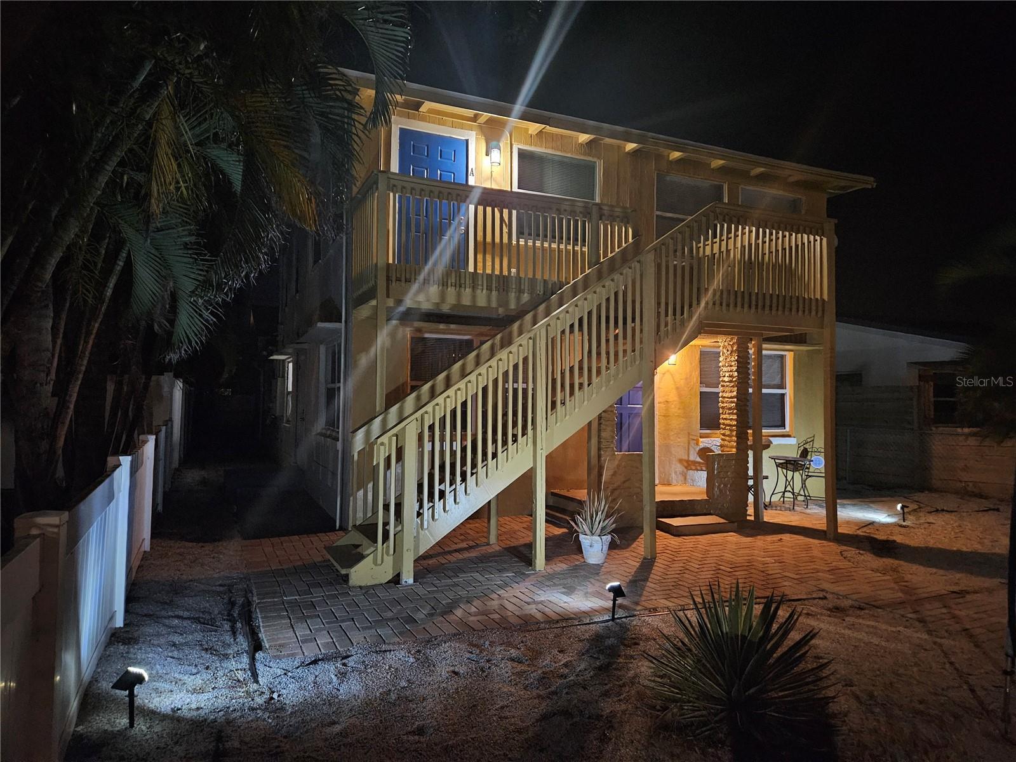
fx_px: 675
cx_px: 508
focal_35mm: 23
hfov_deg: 73.9
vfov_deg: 58.9
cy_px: 381
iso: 1250
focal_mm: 5.4
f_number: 1.8
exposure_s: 1/17.2
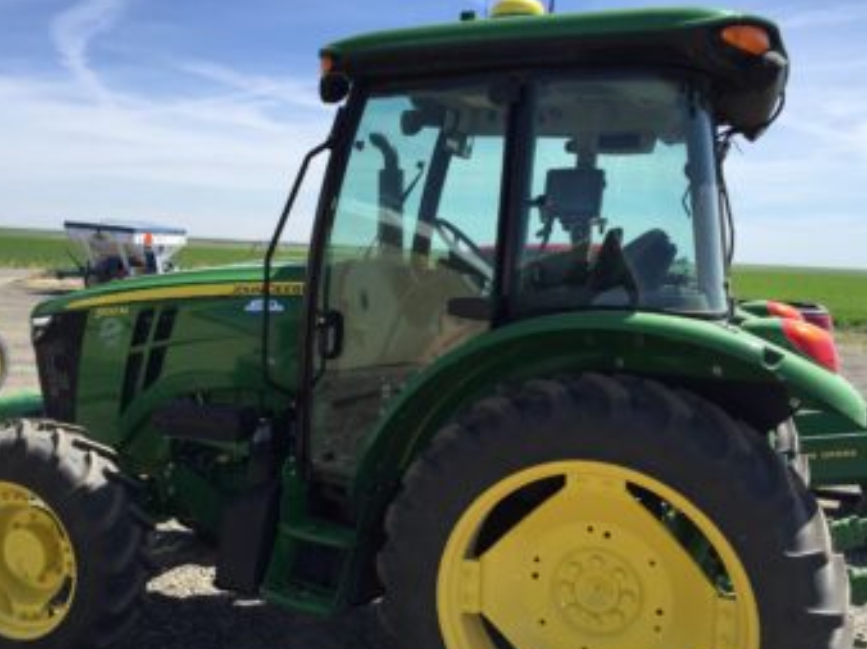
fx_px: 851
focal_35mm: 34
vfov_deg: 41.7
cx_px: 372
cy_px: 368
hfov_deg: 53.8
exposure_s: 1/1883
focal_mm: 4.15
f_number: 2.2
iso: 32
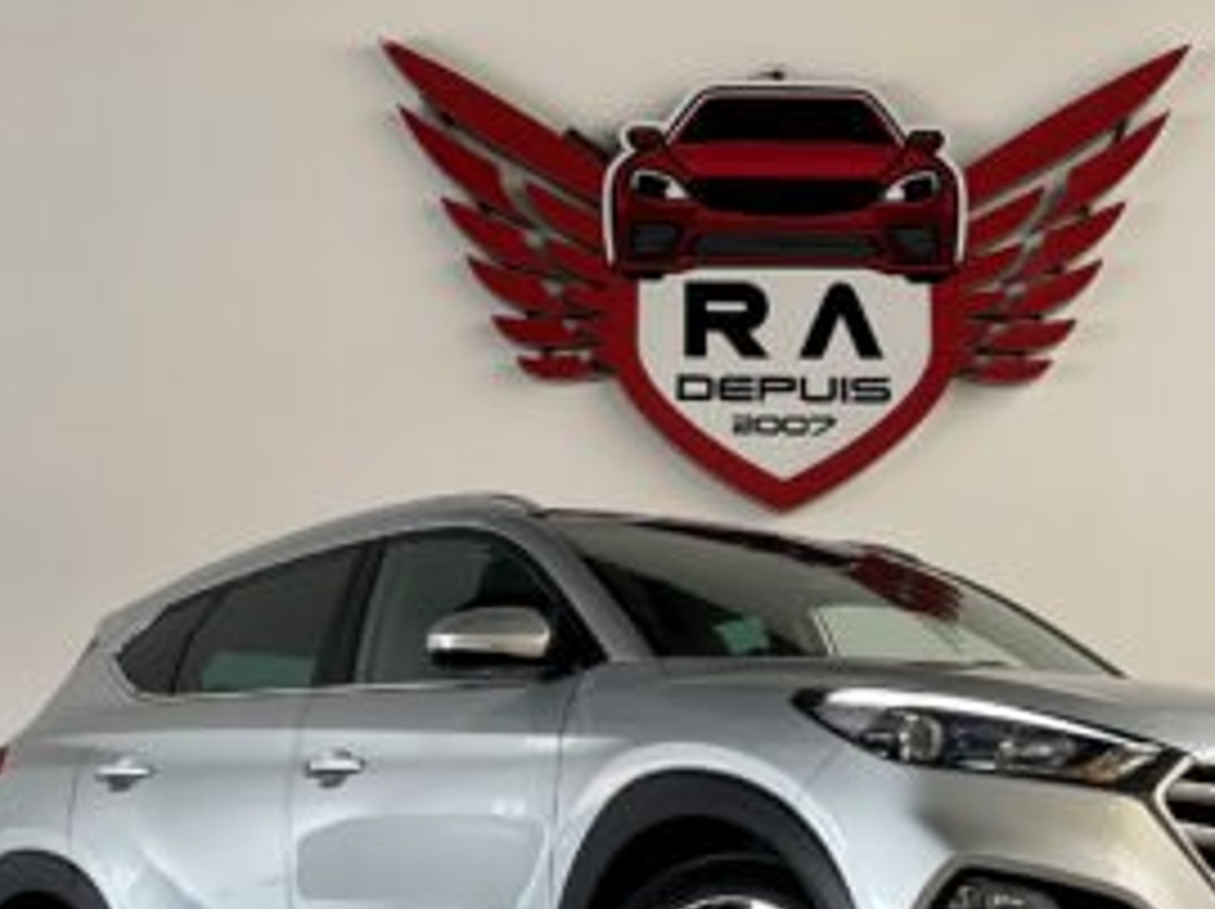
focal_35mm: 107
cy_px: 583
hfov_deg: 18.4
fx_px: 3752
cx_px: 758
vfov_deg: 13.8
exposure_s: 1/96
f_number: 2.8
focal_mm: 9
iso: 250
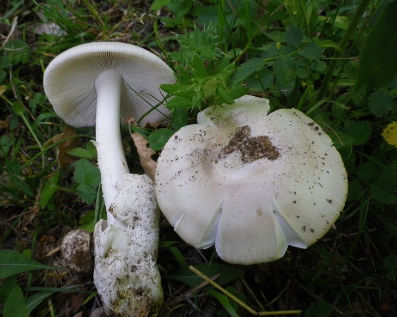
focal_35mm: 30
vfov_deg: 48.5
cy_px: 157
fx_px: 352
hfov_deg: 58.7
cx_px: 182
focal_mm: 5.05
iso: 250
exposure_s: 1/100
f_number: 3.5
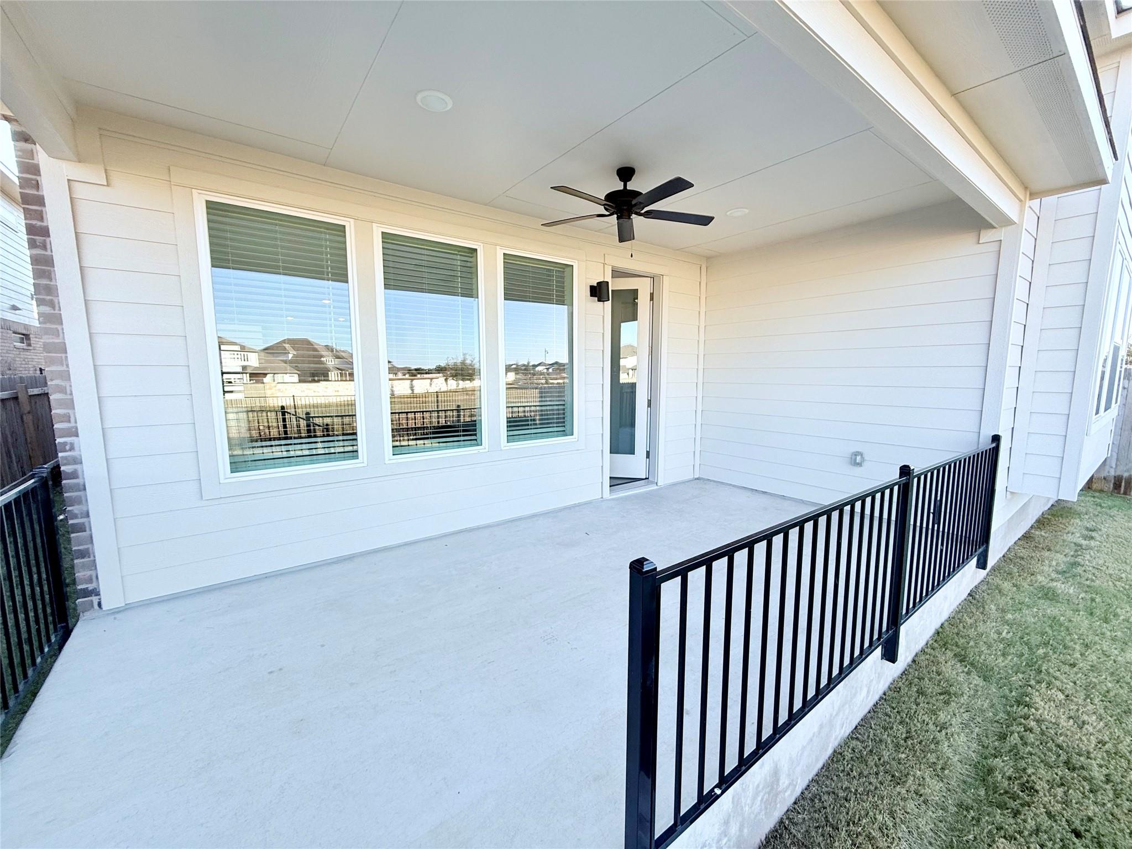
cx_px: 566
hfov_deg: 102.1
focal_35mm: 14
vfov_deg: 85.7
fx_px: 458
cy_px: 424
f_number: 2.2
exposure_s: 1/264
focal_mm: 2.22
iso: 50
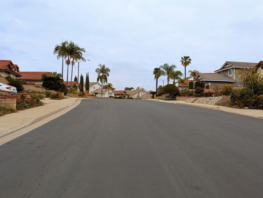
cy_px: 89
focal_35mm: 33
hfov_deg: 54.8
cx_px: 161
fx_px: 251
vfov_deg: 42.9
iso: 59
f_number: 1.89
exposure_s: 1/1166
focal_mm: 5.43
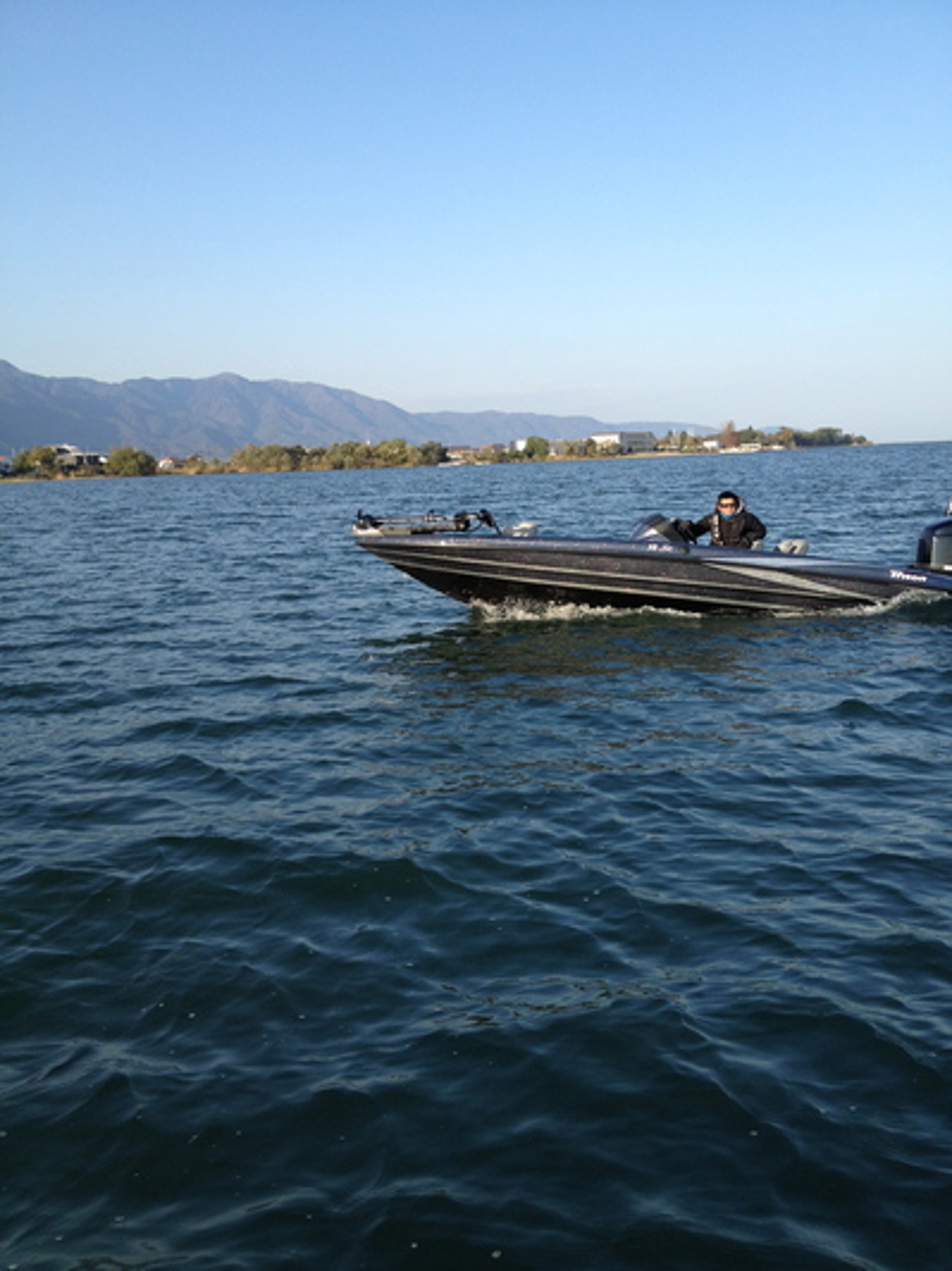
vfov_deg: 52.7
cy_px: 636
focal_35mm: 35
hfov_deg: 40.7
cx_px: 476
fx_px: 1285
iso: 50
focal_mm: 4.28
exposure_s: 1/726
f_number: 2.4
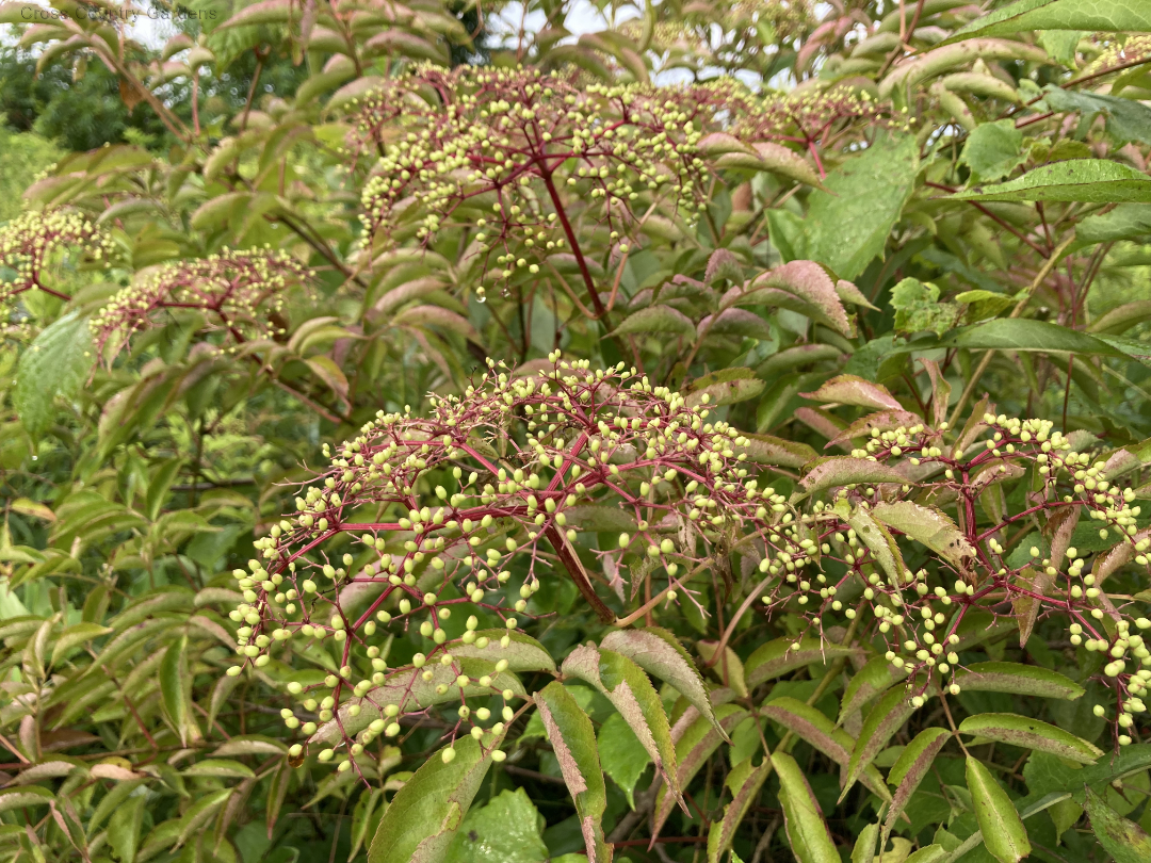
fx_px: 931
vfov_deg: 49.7
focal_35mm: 28
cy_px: 432
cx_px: 576
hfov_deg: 63.4
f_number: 1.8
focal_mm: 4
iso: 20
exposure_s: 1/242
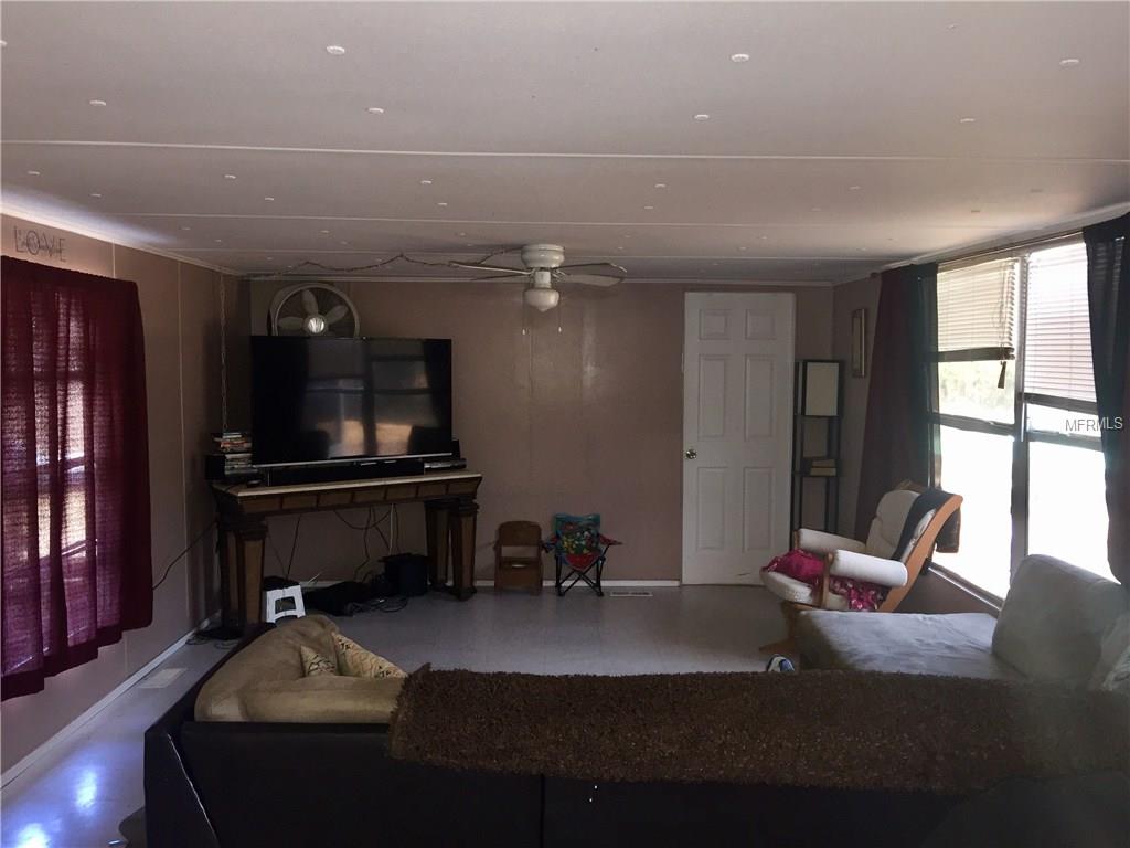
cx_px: 565
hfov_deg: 61.7
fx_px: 947
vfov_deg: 48.2
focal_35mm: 29
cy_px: 424
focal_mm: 4.15
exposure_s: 1/16
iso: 160
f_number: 2.2
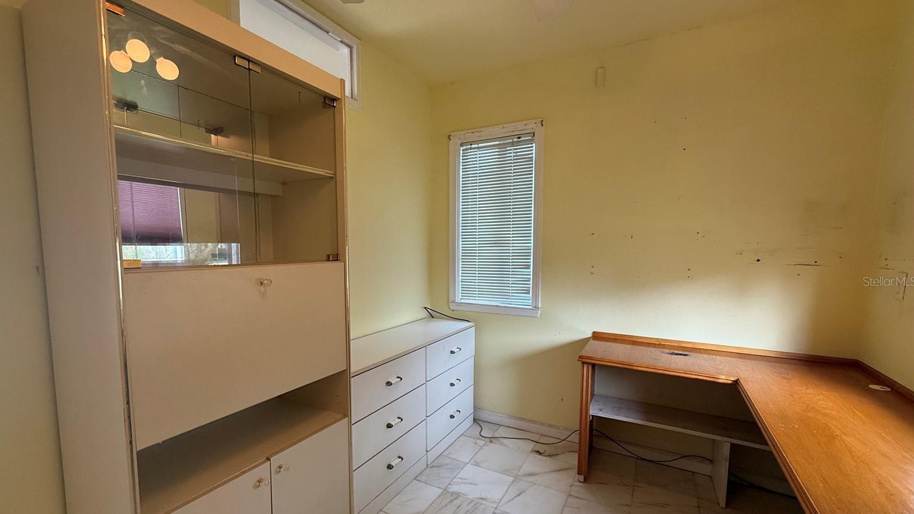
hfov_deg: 99.3
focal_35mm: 16
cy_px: 281
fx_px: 388
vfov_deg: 67.0
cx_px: 440
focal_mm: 2.22
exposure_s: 1/120
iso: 200
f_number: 2.2
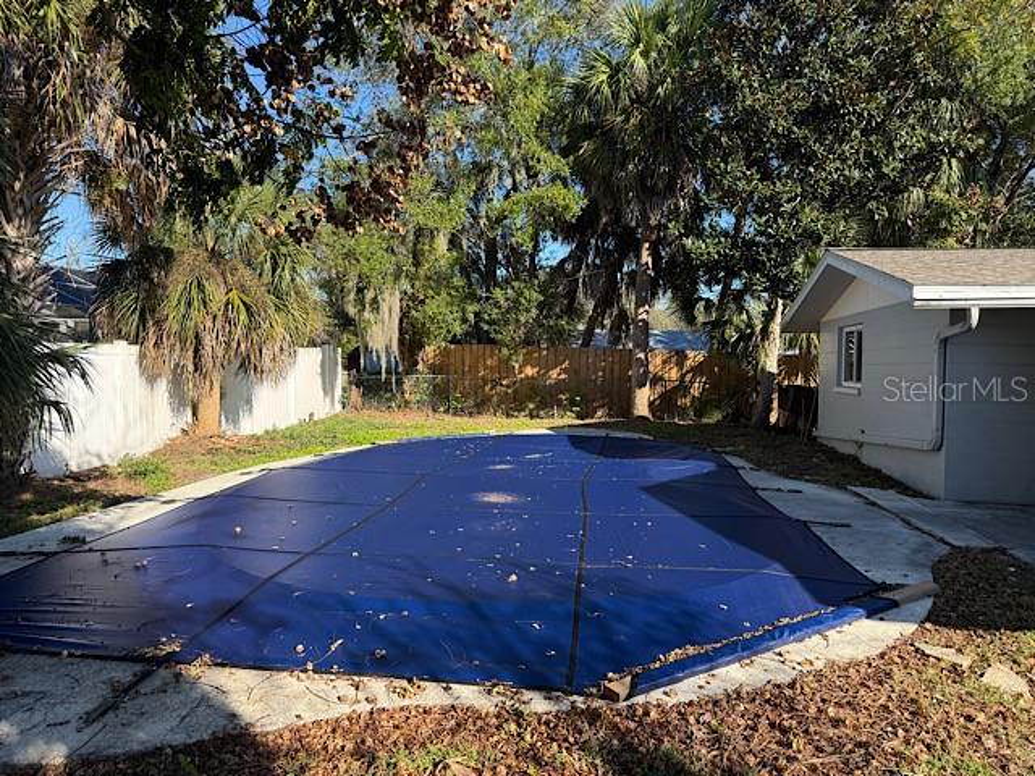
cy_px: 388
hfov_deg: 71.6
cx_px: 518
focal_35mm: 24
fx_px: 718
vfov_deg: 56.8
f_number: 1.78
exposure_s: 1/1901
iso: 100
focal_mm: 6.76
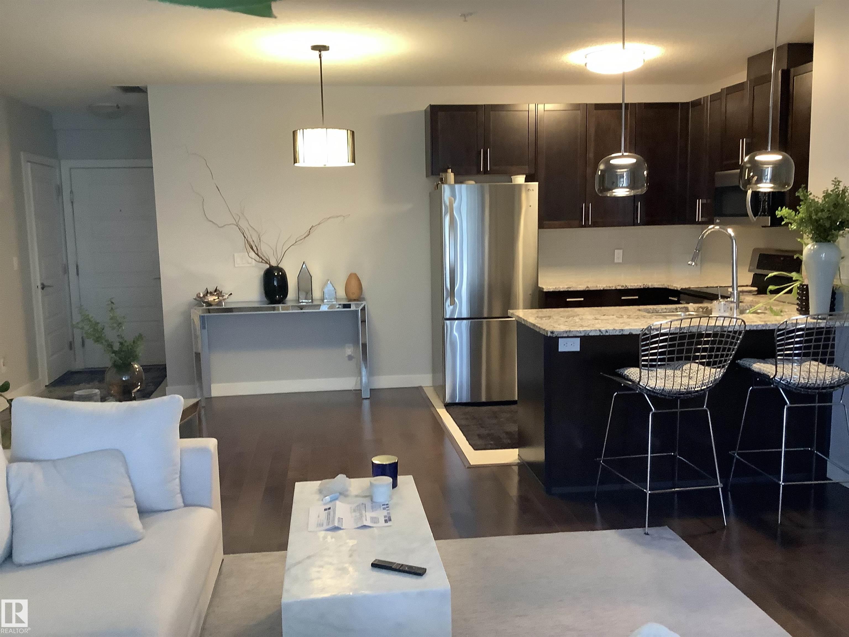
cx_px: 424
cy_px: 318
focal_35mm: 31
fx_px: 760
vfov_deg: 45.4
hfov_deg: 58.4
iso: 320
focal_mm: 3.3
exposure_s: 1/33
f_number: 2.4
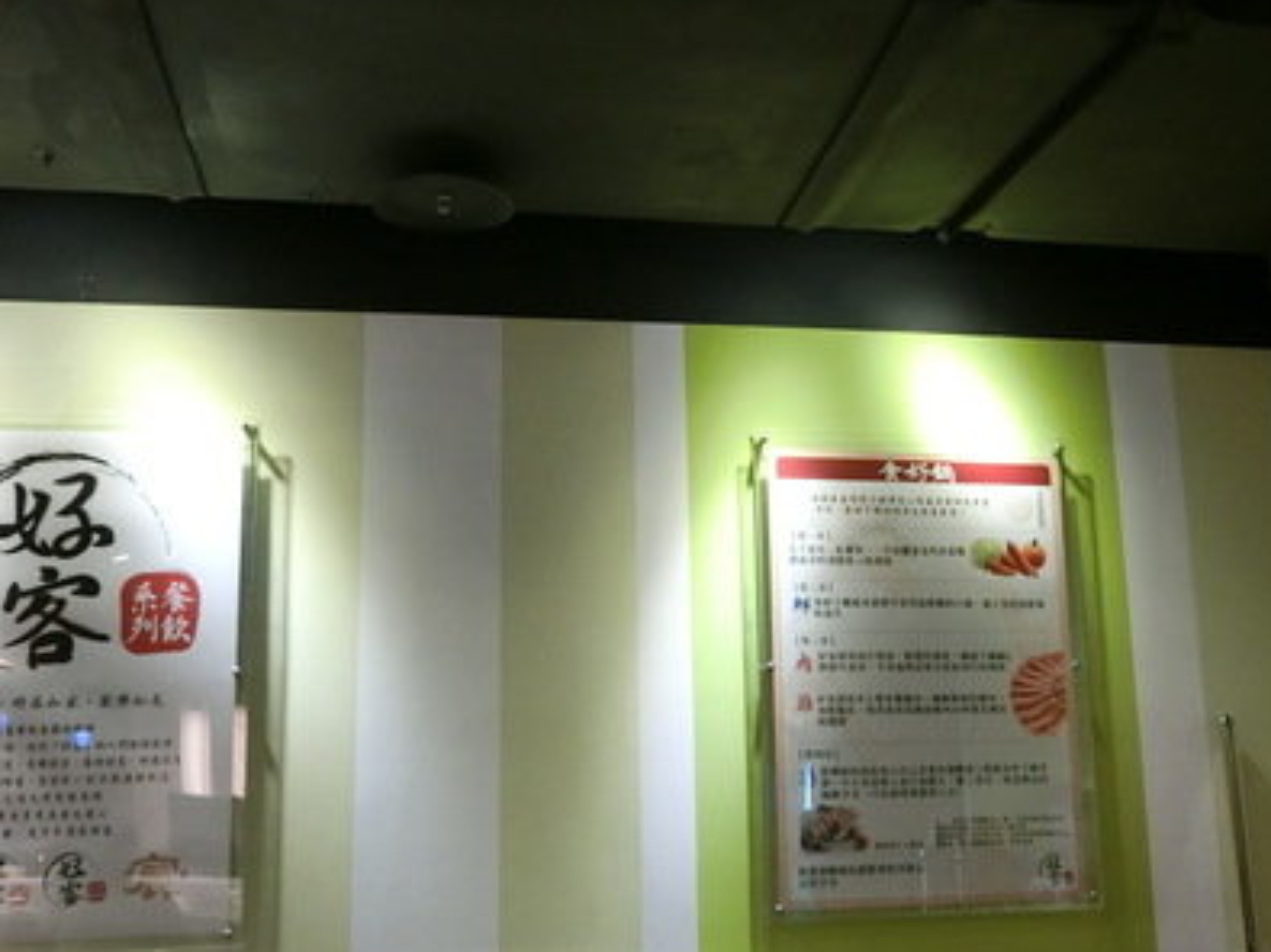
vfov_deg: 37.7
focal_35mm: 38
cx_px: 708
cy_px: 482
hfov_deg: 48.9
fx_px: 1395
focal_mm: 5.4
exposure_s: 1/60
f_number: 2.8
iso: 400
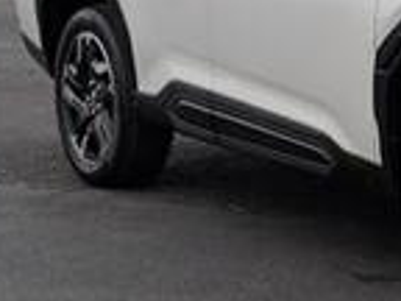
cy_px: 6
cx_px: 574
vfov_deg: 8.6
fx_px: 1981
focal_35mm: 171
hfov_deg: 11.2
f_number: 1.68
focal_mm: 6.9
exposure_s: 1/909
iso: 609
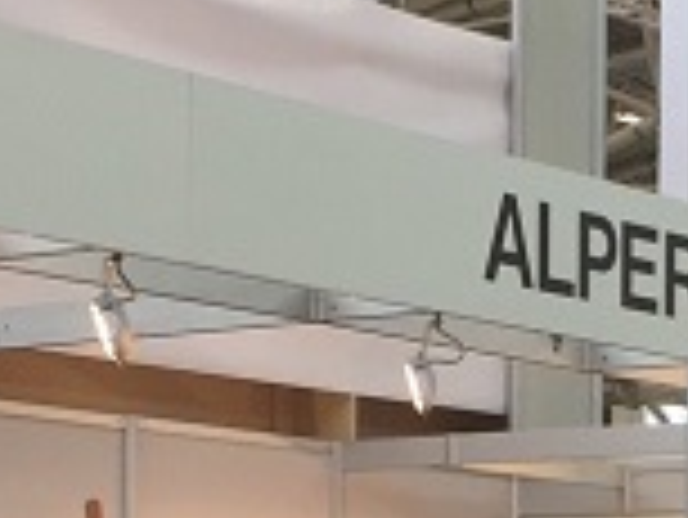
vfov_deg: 10.0
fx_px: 2884
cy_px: 700
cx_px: 605
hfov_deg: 13.5
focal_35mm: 145
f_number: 2.2
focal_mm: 4.15
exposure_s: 1/50
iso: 40
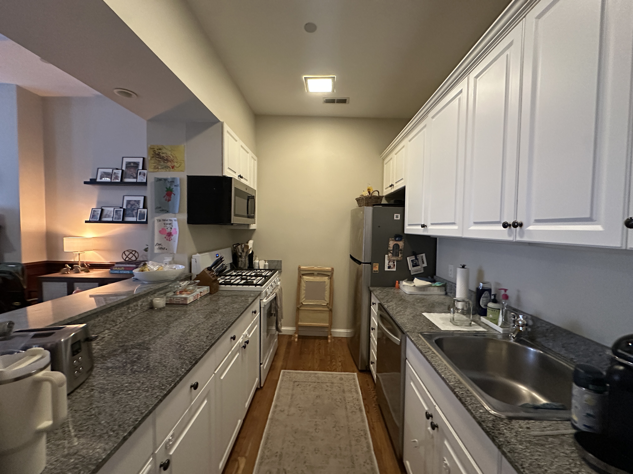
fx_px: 256
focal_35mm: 14
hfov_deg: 102.1
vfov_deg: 85.7
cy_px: 237
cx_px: 316
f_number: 2.2
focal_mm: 2.22
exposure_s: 1/60
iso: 800
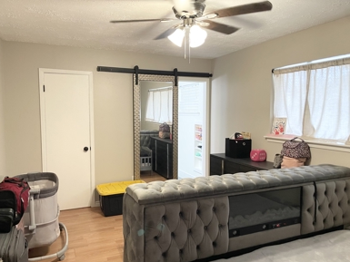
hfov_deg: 65.3
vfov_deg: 51.4
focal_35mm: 27
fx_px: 273
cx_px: 172
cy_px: 131
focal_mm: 4.2
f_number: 1.6
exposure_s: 1/60
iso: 160
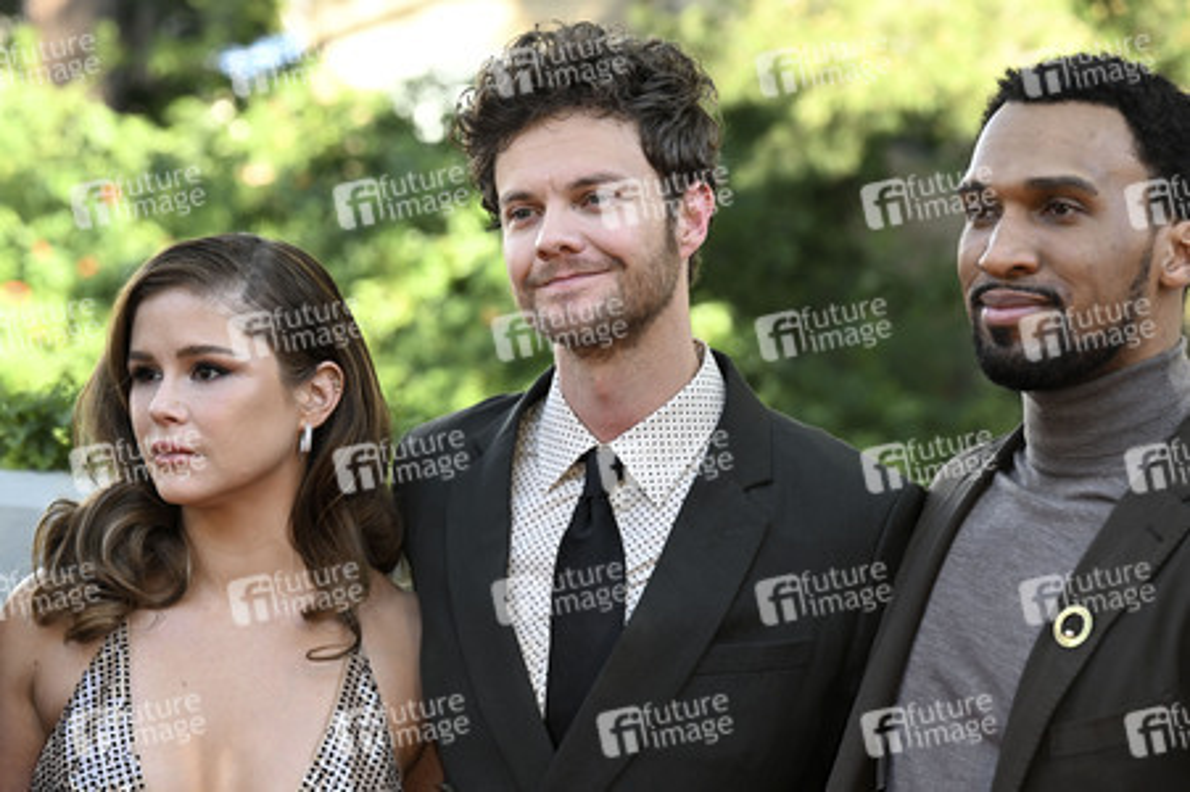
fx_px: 3633
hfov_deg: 18.6
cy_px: 396
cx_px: 595
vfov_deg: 12.4
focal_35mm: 110
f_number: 5.6
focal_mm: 110
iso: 640
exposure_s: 1/320
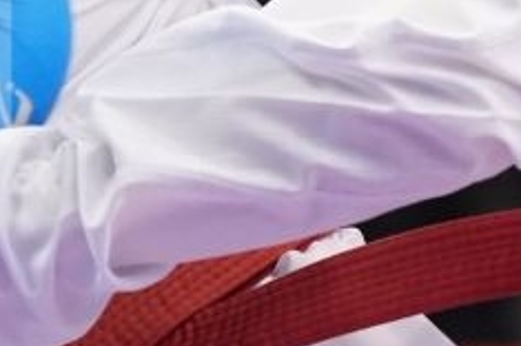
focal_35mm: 1220
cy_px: -58
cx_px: 556
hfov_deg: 1.7
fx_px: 17632
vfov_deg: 1.1
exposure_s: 1/1000
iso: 3200
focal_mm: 159
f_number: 2.8
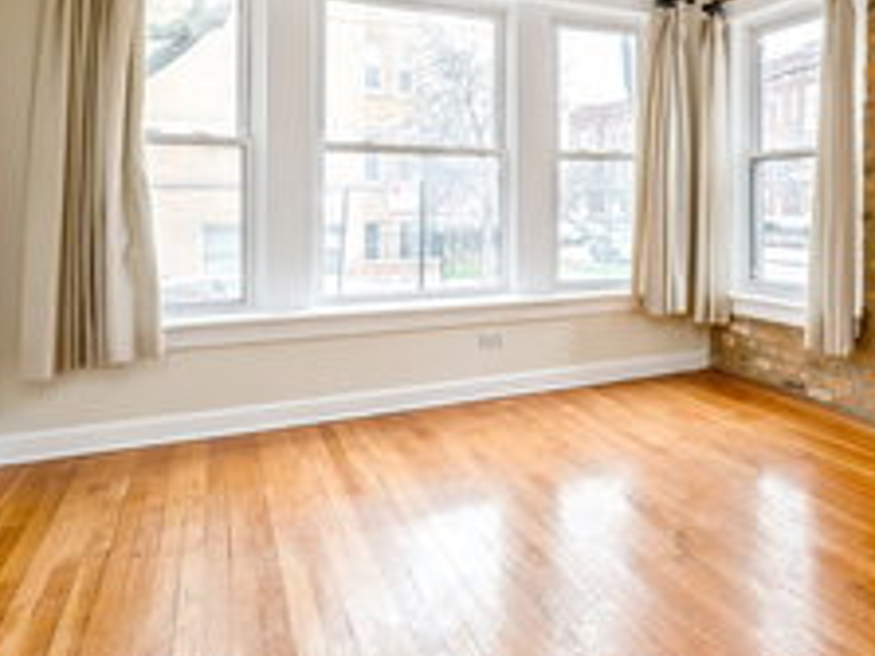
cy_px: 210
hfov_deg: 52.6
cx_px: 757
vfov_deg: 44.6
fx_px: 783
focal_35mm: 31
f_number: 8
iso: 200
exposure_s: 1/20
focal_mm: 15
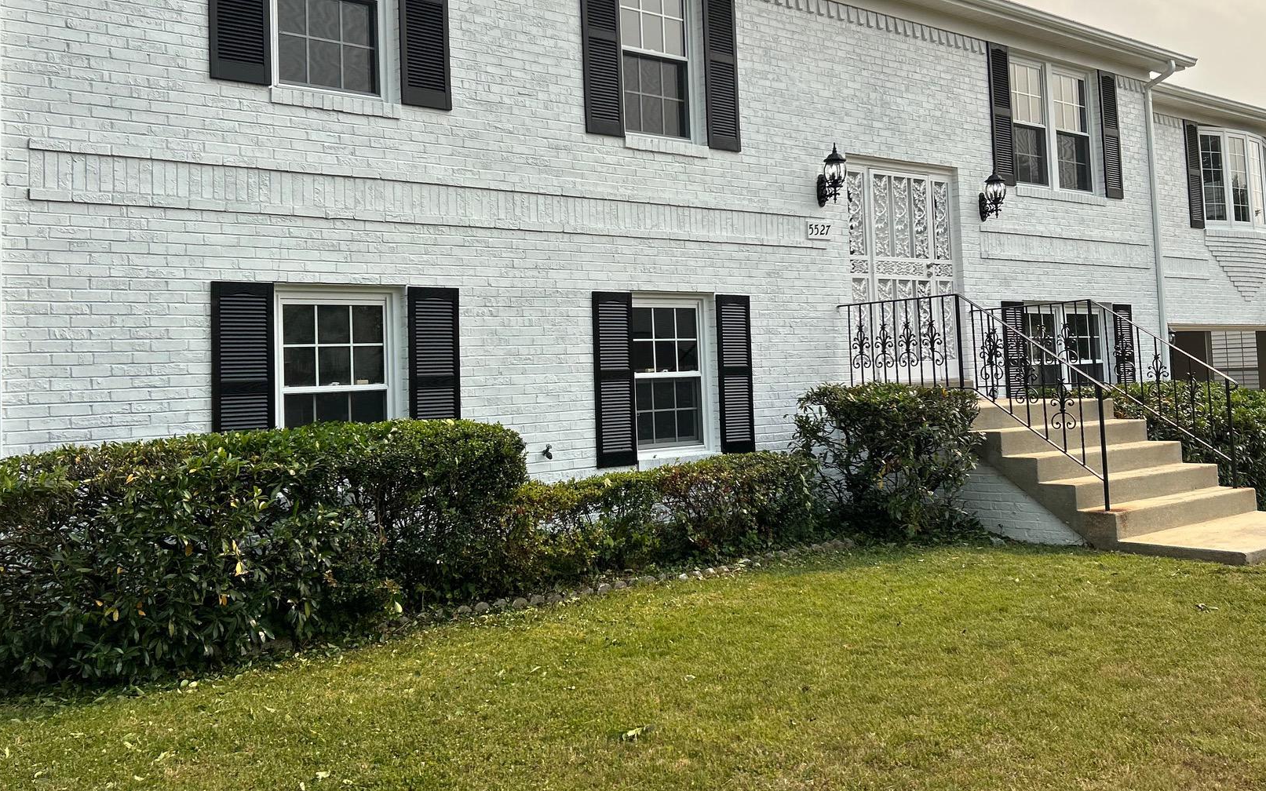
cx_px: 651
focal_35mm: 35
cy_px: 275
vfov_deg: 36.0
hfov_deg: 55.3
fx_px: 1208
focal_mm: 5.7
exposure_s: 1/4274
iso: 50
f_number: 1.5
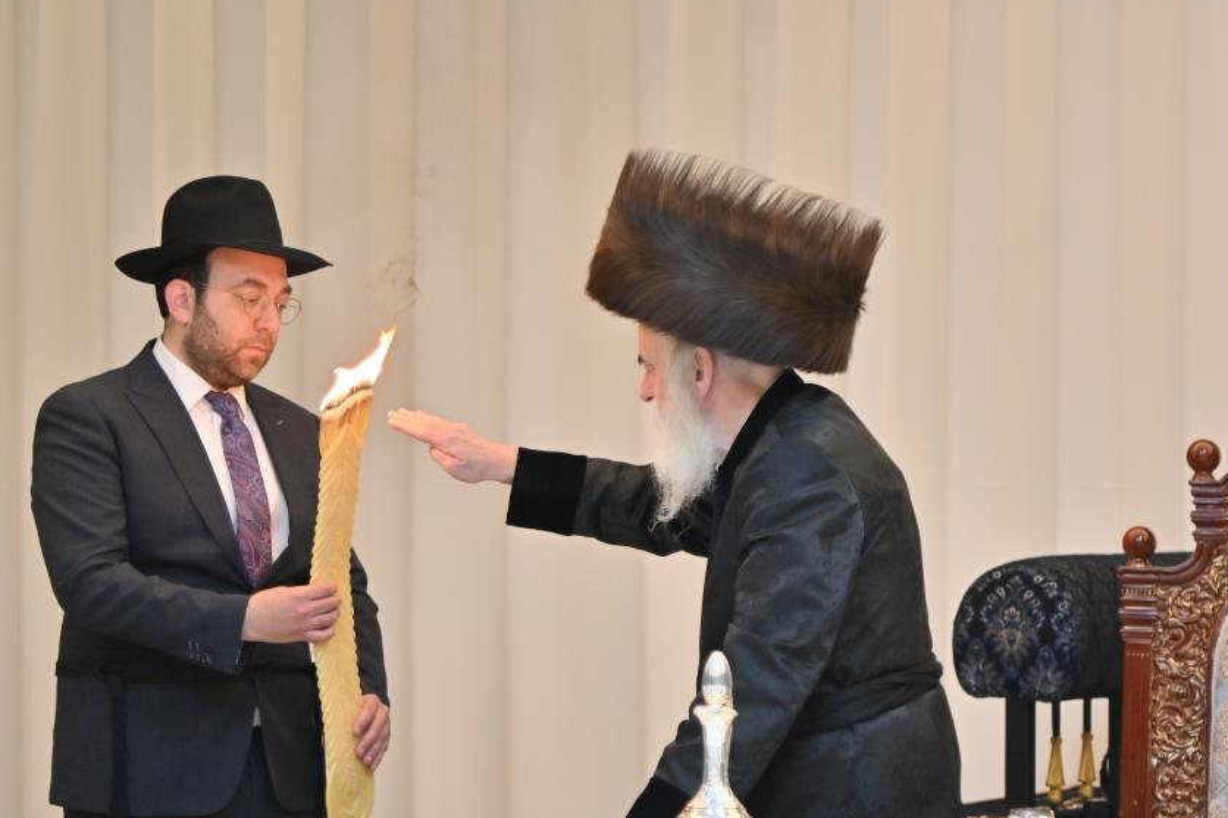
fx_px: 5763
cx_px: 610
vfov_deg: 8.1
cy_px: 464
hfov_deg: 12.2
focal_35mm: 169
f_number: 4
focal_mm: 92
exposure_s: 1/160
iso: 500
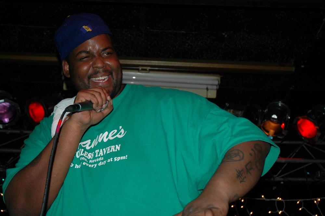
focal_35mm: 46
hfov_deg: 42.4
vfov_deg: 28.9
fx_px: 419
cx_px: 162
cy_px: 108
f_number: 4
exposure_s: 1/60
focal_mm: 31
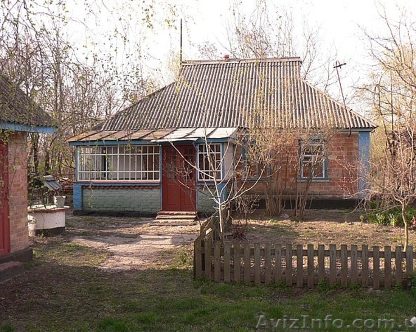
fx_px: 468
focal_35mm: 38
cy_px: 165
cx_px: 208
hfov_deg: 47.9
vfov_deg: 39.2
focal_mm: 6
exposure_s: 1/100
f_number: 4.5
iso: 80
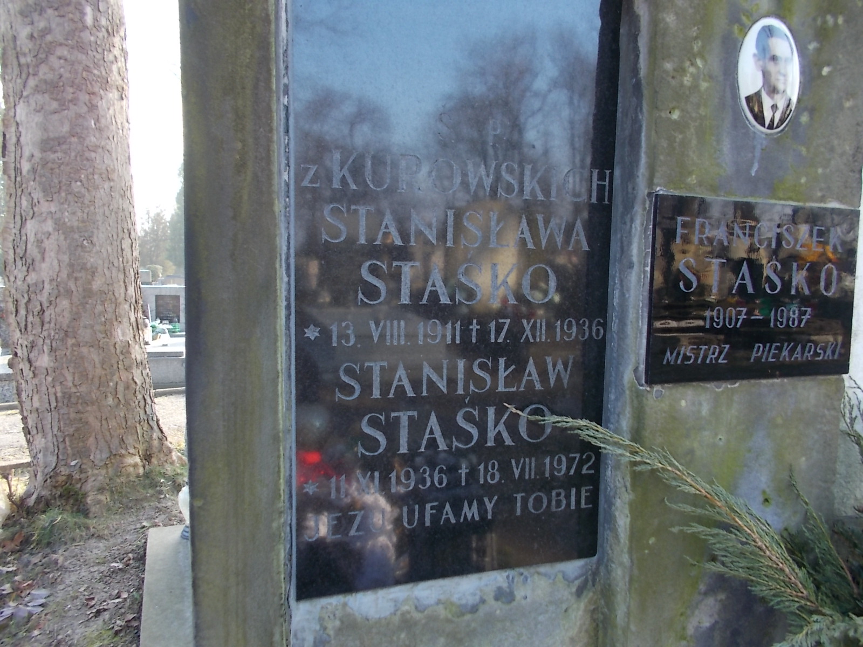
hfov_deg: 67.3
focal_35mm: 26
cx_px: 432
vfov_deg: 53.1
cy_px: 324
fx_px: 648
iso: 80
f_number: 3.2
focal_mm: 4.6
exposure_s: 1/60
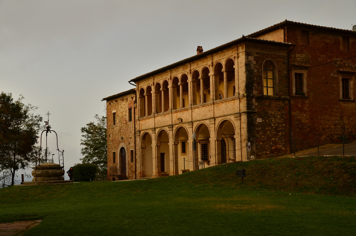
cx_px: 178
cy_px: 118
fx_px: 563
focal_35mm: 57
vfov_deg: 23.7
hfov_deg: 35.1
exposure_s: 1/200
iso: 100
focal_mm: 38
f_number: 7.1
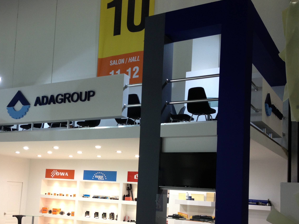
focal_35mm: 50
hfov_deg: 37.9
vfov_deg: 28.9
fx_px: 432
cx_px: 106
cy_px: 155
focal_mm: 4.28
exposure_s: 1/60
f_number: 2.4
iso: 80
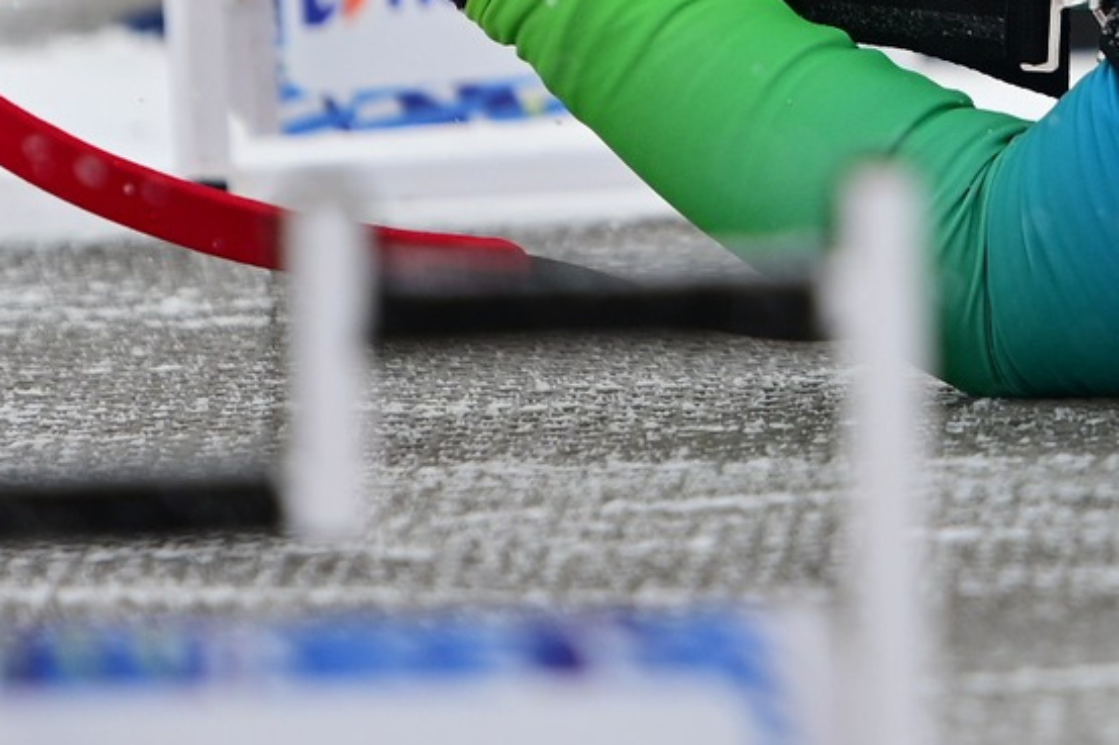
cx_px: 1662
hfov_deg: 2.4
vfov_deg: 1.6
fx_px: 26567
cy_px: -556
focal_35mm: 855
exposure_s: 1/1000
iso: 200
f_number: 2.8
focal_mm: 185
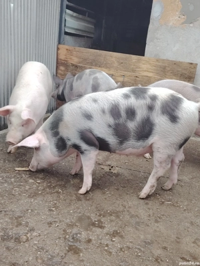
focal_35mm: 38
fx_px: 293
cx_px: 100
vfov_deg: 49.0
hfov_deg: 37.7
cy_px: 133
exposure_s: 1/100
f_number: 1.75
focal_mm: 5.25
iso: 416
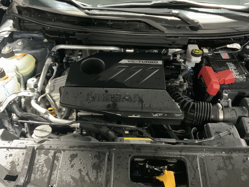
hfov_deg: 53.9
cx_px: 130
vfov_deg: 41.7
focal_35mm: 34
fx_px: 245
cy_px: 84
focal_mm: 3
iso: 250
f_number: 1.8
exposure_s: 1/30
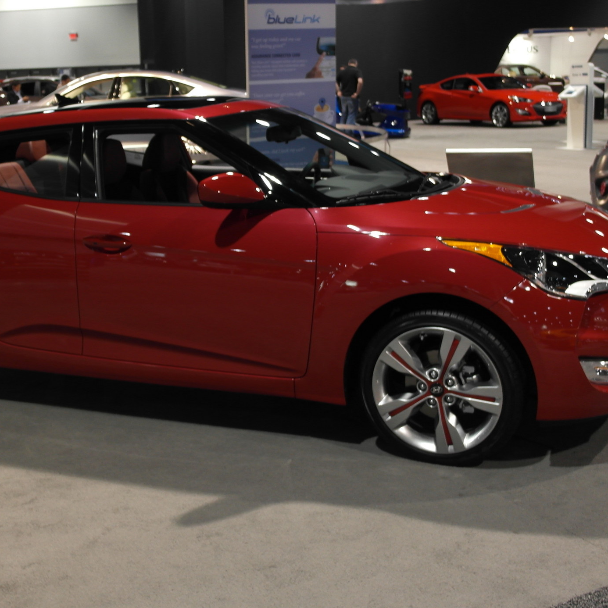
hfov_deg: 36.6
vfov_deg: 36.7
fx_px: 914
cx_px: 226
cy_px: 249
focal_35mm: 46
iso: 400
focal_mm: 20
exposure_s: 1/25
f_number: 3.5
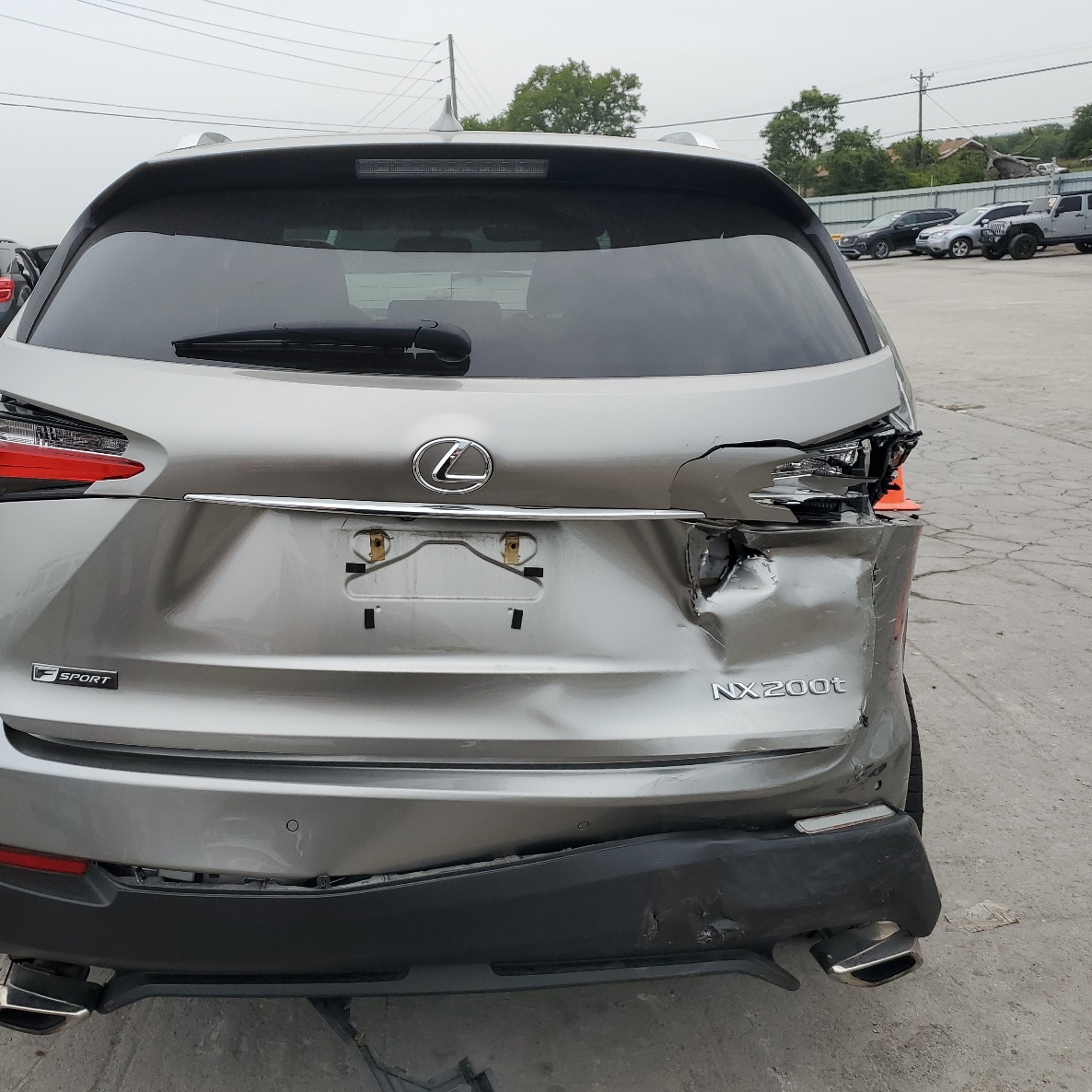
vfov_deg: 52.5
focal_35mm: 31
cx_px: 428
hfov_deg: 52.1
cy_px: 552
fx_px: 1106
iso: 50
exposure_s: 1/1111
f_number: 1.5
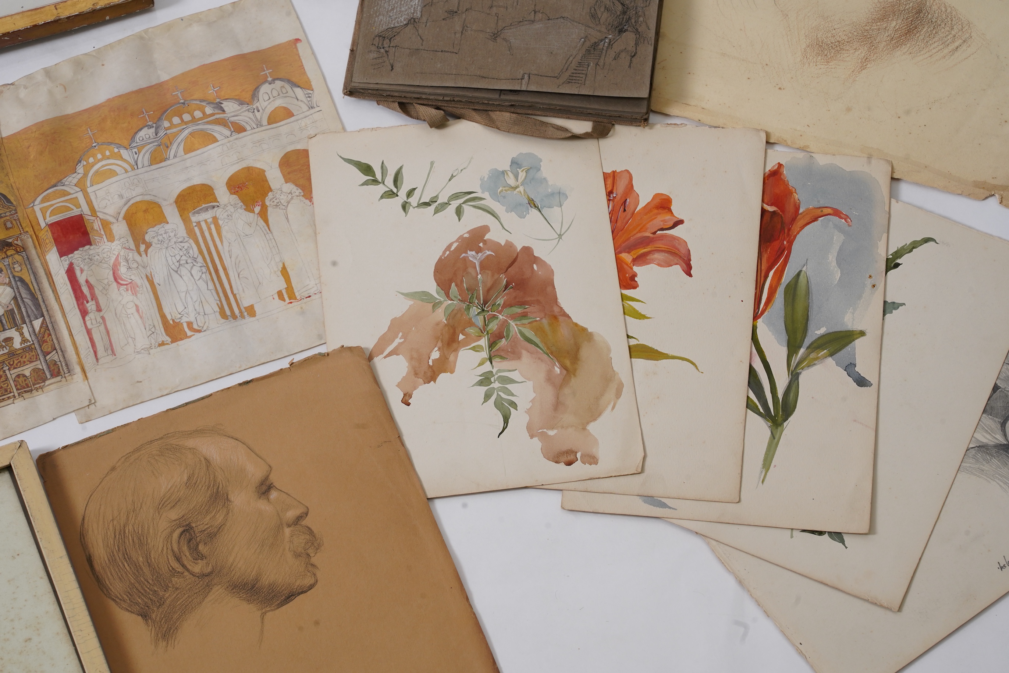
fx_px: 2943
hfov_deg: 19.5
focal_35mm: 105
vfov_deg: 13.0
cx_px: 504
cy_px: 336
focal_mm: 105
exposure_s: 1/125
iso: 800
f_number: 14
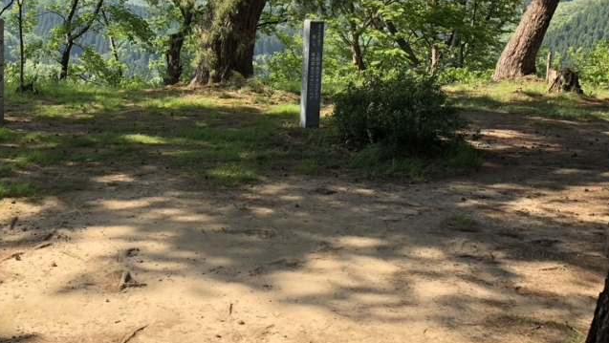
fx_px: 792
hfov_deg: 40.8
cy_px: 29
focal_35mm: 49
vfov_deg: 23.7
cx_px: 149
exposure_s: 1/539
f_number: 1.8
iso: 20
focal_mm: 3.99
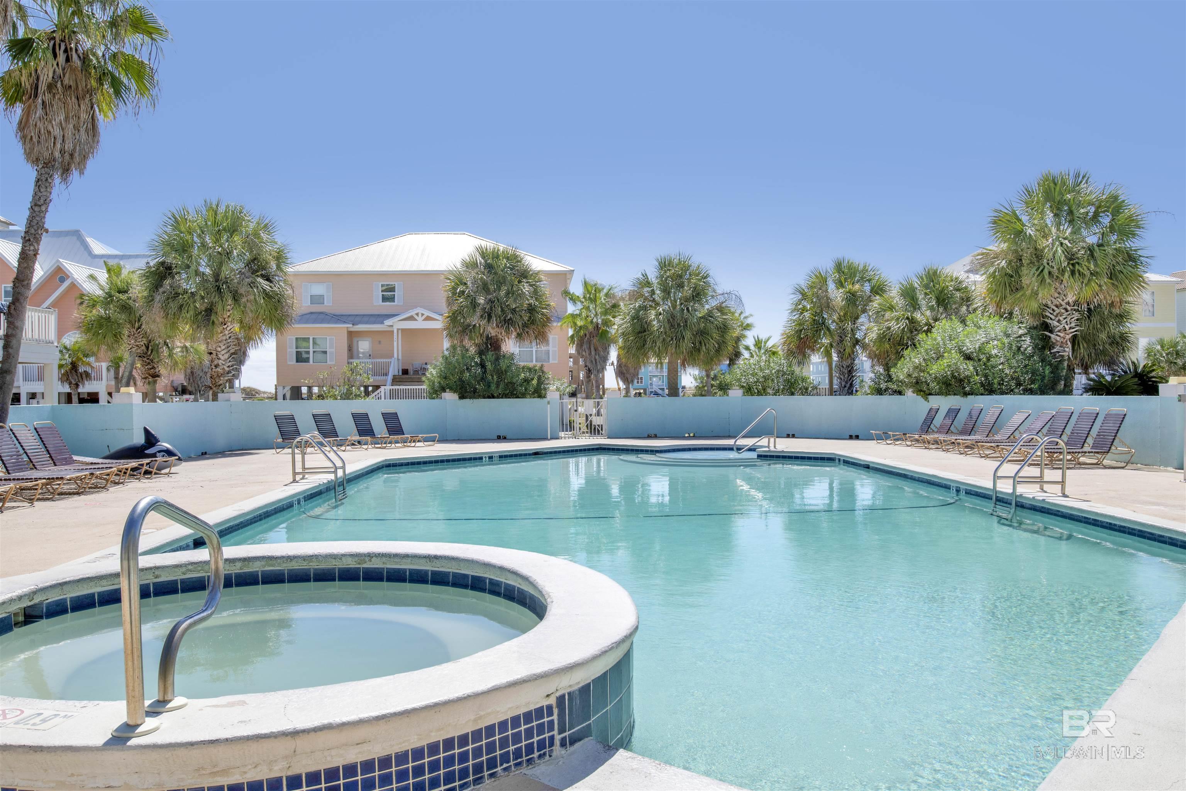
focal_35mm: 26
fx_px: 856
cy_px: 396
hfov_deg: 69.4
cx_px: 593
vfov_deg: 49.6
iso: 200
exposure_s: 1/250
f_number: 11
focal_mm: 26
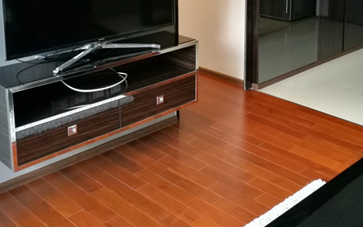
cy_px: 2
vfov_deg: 25.1
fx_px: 485
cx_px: 250
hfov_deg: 40.4
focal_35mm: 49
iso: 400
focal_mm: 4.5
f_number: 2.2
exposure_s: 1/33.3
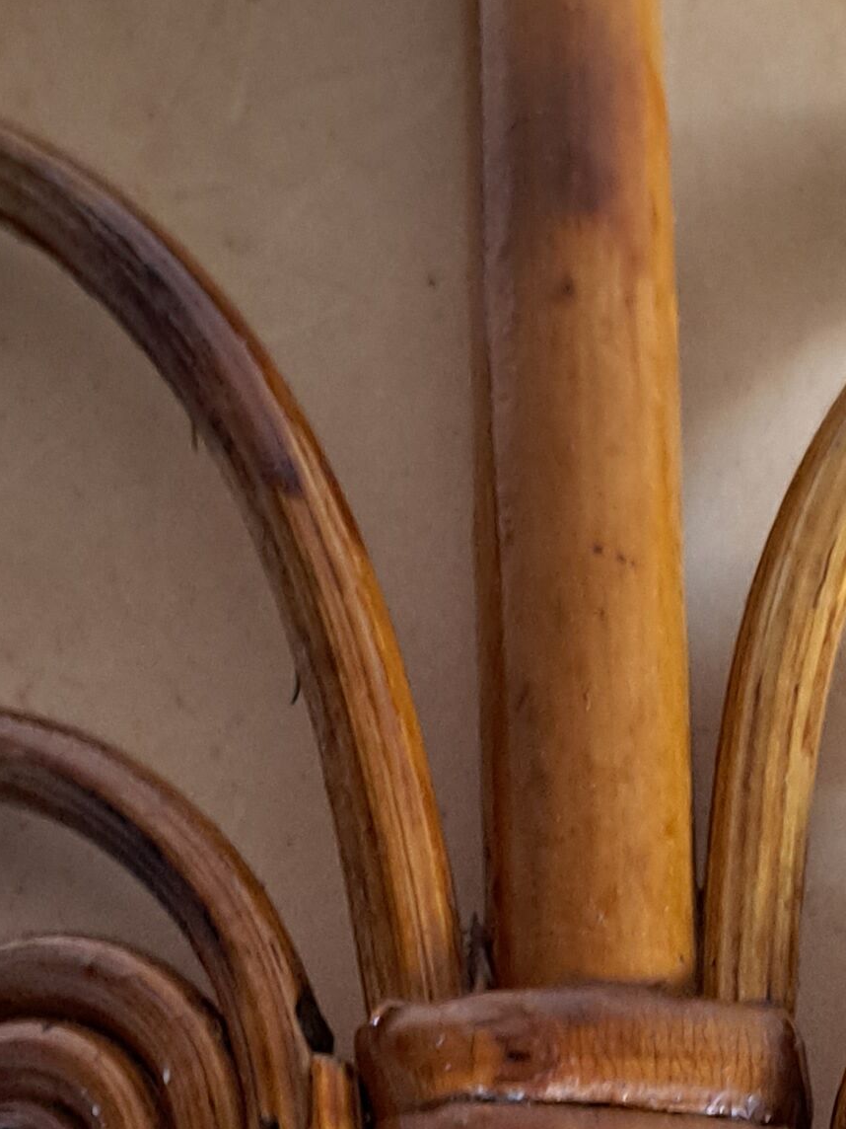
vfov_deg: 18.5
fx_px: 3161
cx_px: 615
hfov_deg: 15.2
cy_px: 1565
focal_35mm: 97
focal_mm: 5.23
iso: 250
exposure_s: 1/33
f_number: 1.8
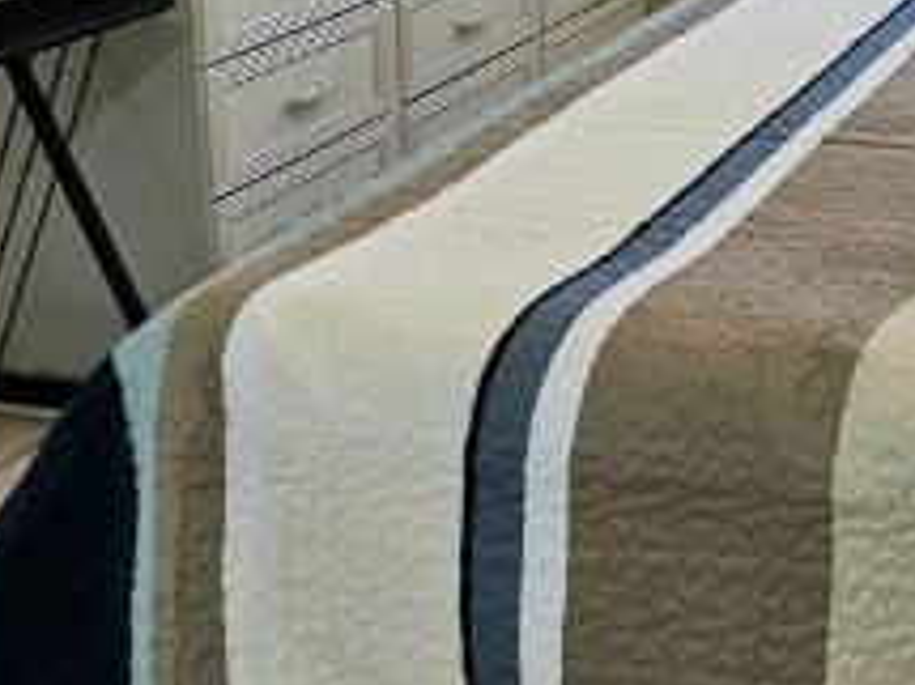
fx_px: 1638
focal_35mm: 62
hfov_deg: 26.8
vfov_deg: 21.2
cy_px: -225
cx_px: 1162
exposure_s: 1/60.2
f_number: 2.2
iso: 100
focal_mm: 2.2
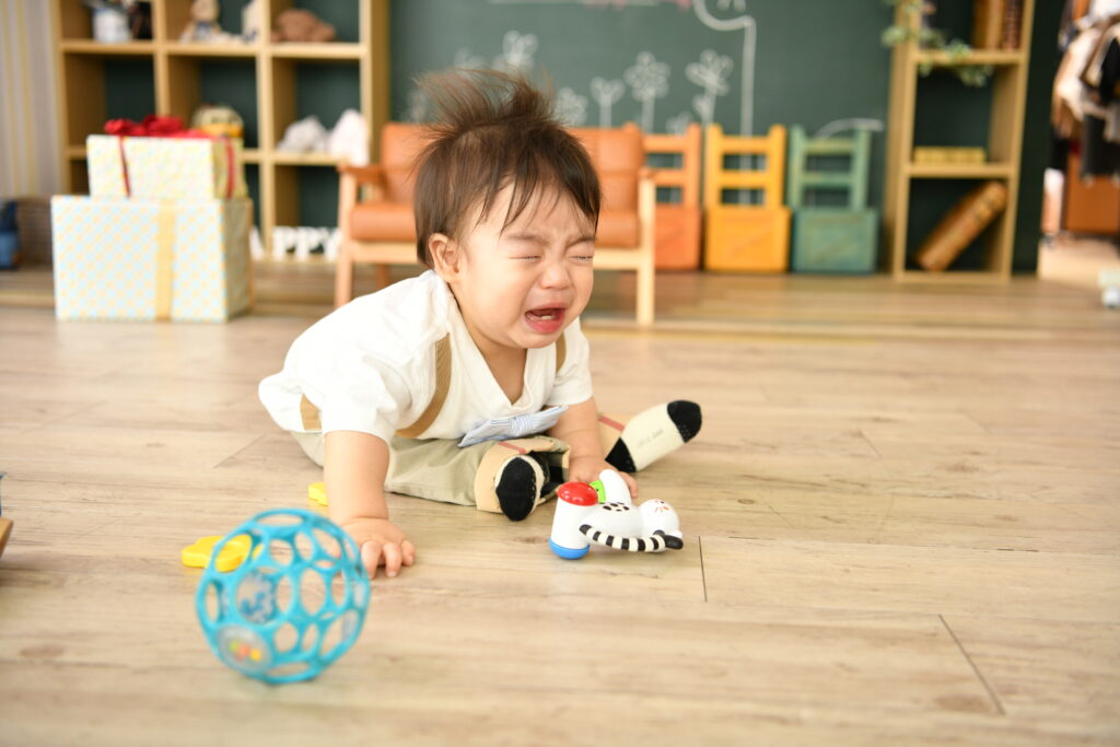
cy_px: 374
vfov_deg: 33.4
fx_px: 1245
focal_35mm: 40
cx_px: 560
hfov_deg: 48.5
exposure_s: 1/160
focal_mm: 40
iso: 640
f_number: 2.8
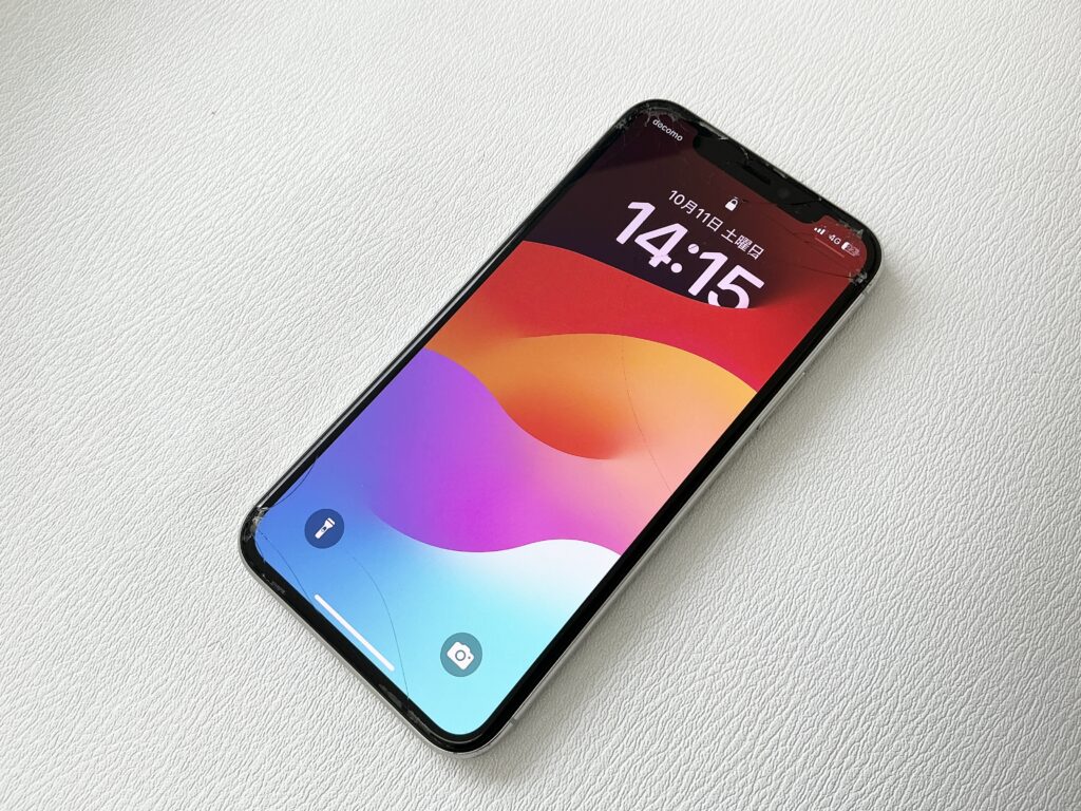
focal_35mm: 28
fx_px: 874
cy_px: 406
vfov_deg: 49.7
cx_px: 540
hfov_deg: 63.4
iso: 20
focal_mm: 3
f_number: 1.8
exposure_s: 1/120
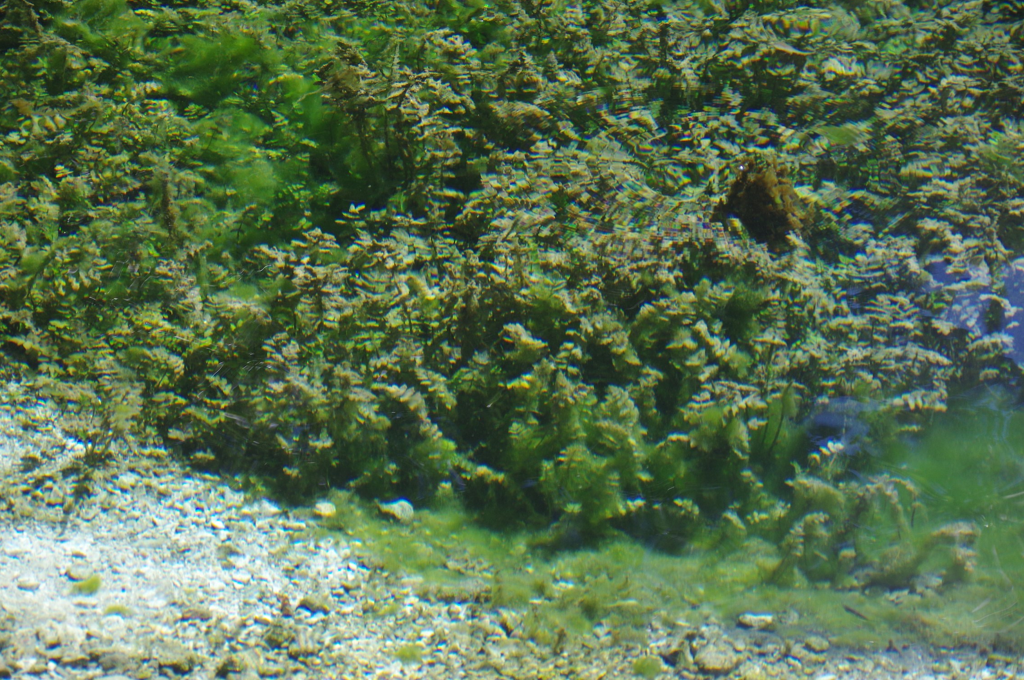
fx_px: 3836
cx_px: 506
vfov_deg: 10.1
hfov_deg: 15.2
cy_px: 328
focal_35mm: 135
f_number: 5.6
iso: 400
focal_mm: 85
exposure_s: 1/125
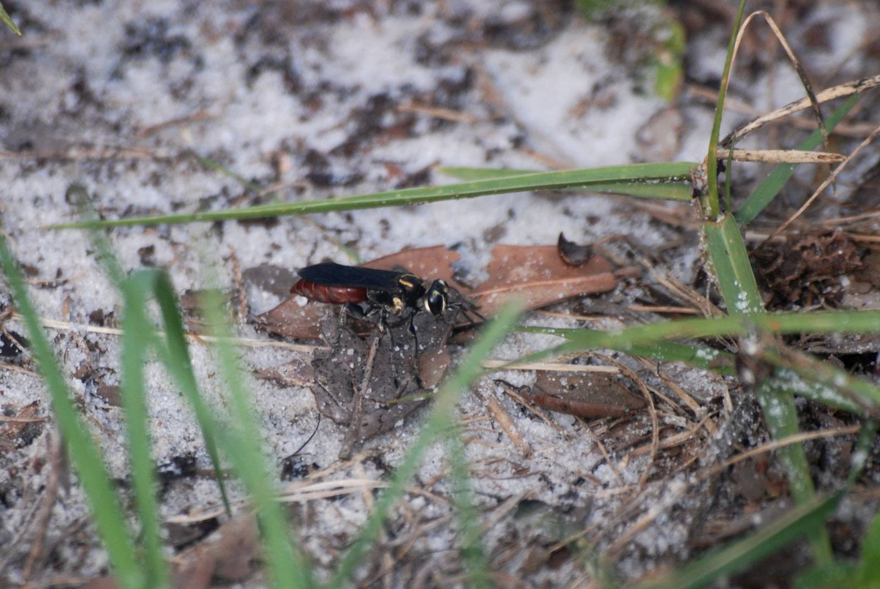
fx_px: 11013
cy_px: 294
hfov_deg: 4.6
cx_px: 440
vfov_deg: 3.1
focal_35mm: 450
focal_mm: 300
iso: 400
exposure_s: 1/1000
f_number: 5.6
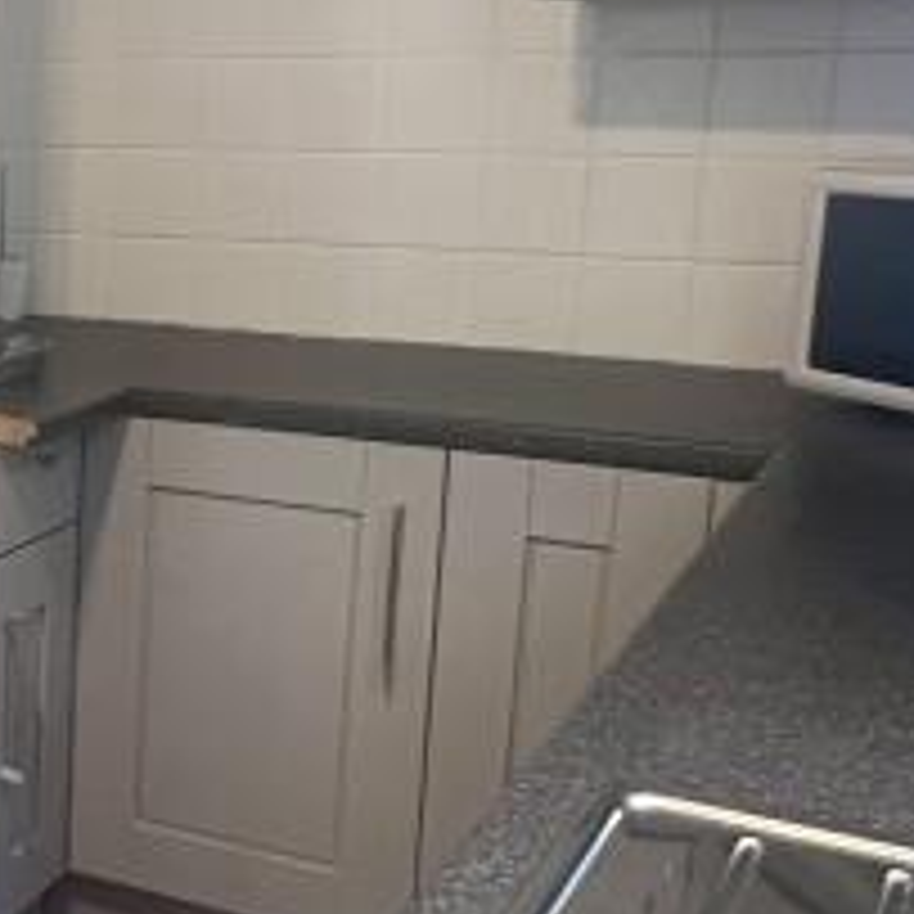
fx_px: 1733
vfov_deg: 29.6
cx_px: -351
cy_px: 459
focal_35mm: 58
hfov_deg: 24.7
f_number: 1.8
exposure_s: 1/50
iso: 400
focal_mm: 1.57
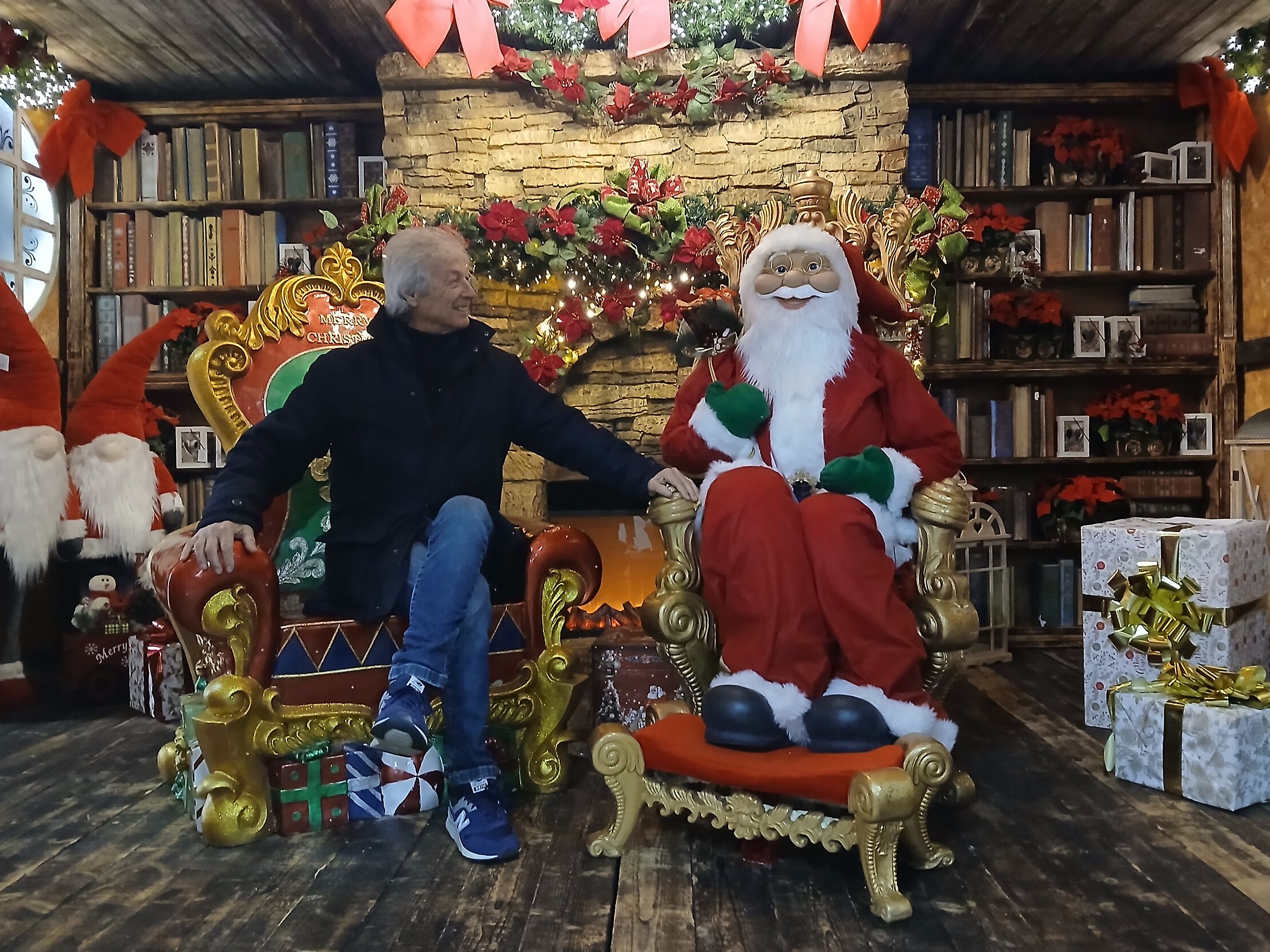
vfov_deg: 49.7
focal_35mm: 28
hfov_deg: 63.4
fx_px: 1027
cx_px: 653
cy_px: 452
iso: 640
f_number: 1.8
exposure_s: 1/20
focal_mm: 3.98
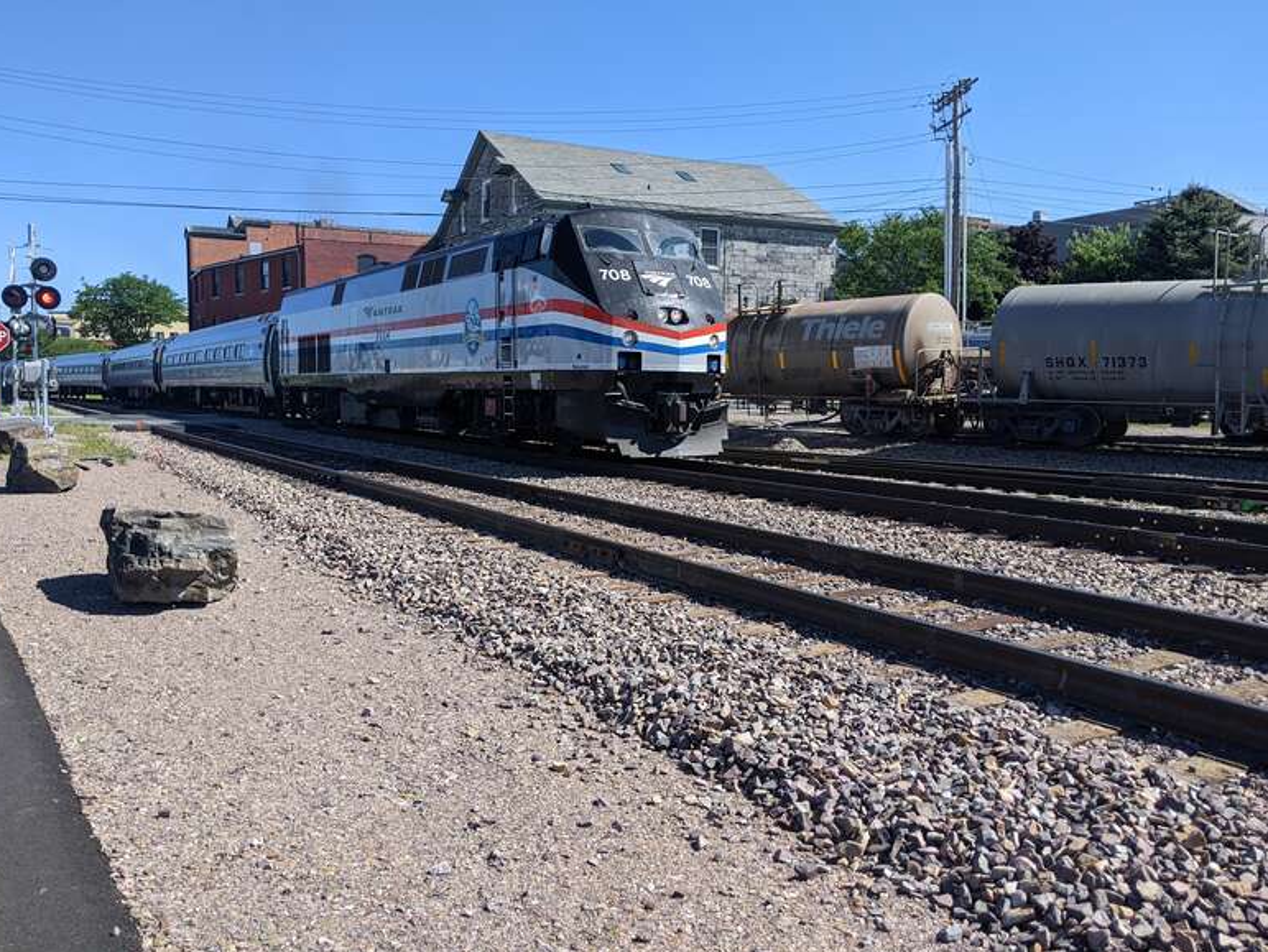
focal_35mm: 28
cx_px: 636
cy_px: 465
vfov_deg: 49.8
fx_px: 1026
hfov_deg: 63.4
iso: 56
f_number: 1.8
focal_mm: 4.44
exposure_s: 1/2132
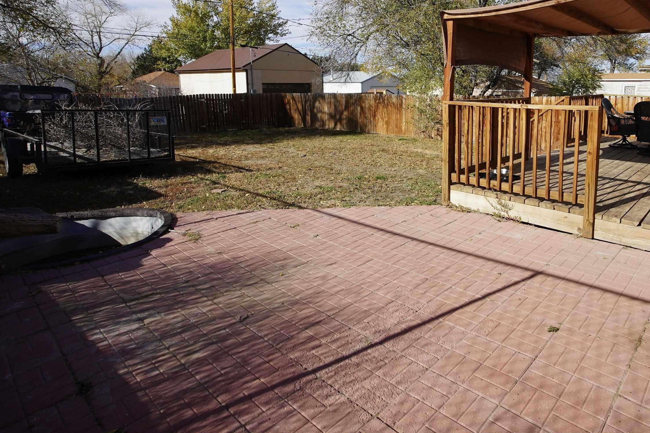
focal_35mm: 22
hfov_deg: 76.9
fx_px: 397
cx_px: 413
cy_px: 143
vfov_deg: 56.0
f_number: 10
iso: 100
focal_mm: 11
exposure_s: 1/160
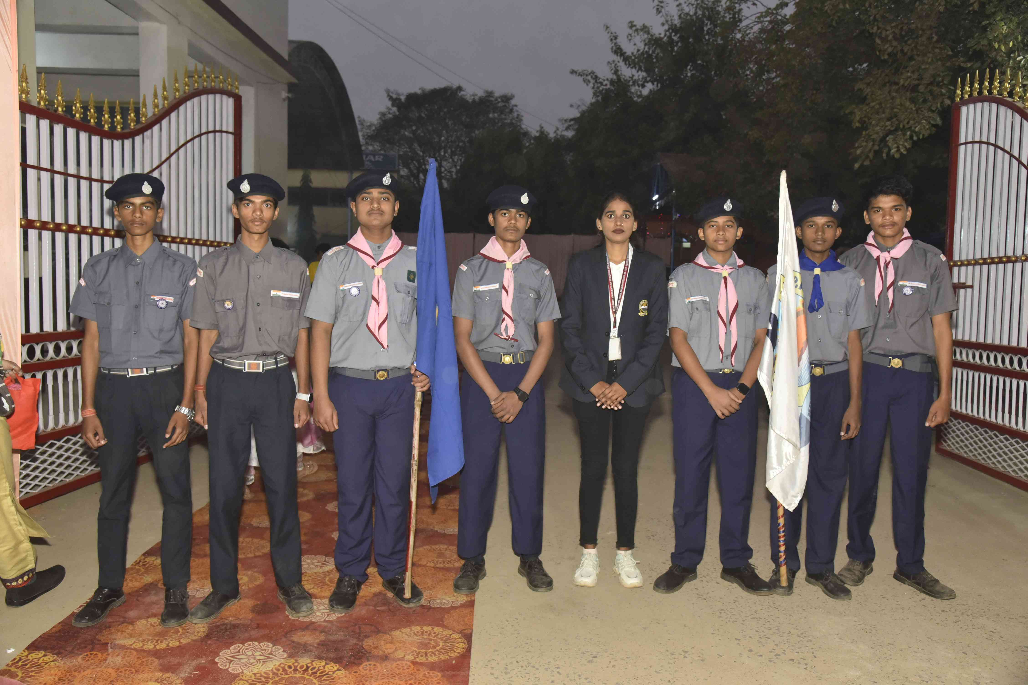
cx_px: 514
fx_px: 857
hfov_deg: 61.9
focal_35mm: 30
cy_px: 342
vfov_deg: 43.6
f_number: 5
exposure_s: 1/125
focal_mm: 30
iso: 1000
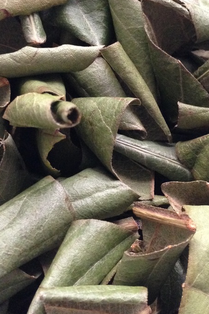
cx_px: 174
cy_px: 109
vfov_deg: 30.8
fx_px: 566
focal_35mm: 65
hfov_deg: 20.6
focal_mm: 4.12
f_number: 2.4
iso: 400
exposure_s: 1/20
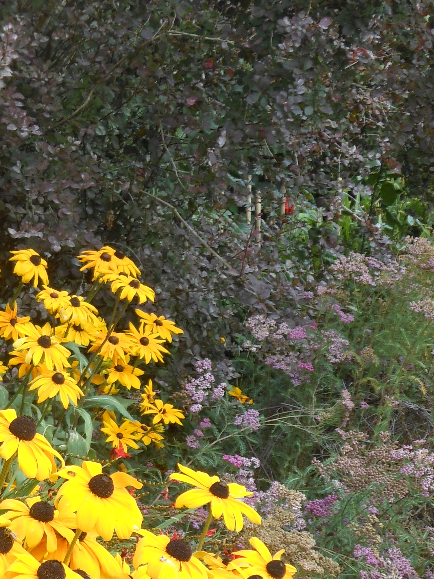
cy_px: 317
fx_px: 1655
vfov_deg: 19.8
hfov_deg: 14.6
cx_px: -47
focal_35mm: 99
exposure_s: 1/160
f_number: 3.8
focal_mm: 7.7
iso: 80
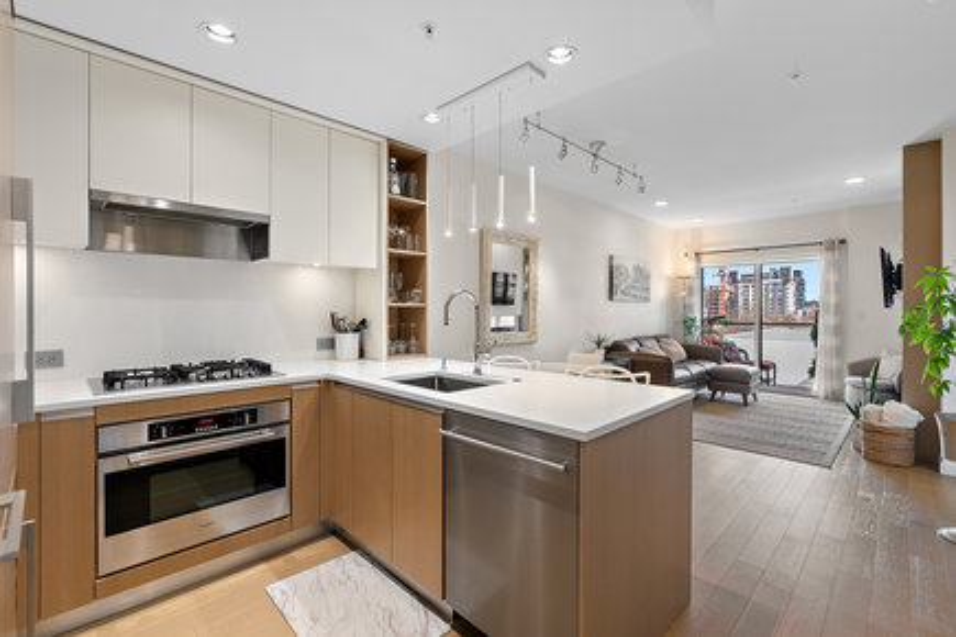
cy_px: 318
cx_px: 478
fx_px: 425
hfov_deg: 96.7
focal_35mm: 16
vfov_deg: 73.7
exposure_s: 1/10
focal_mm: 16
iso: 320
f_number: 8
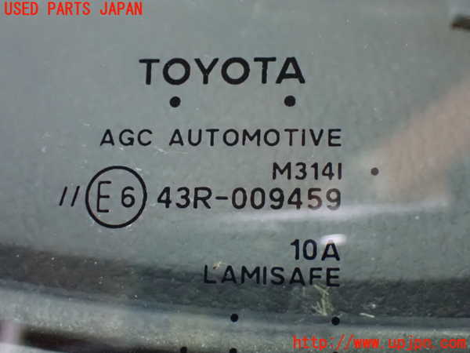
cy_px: 176
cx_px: 235
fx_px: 787
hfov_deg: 33.2
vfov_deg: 25.2
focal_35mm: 58
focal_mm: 10.35
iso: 1600
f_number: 3.5
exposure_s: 1/30
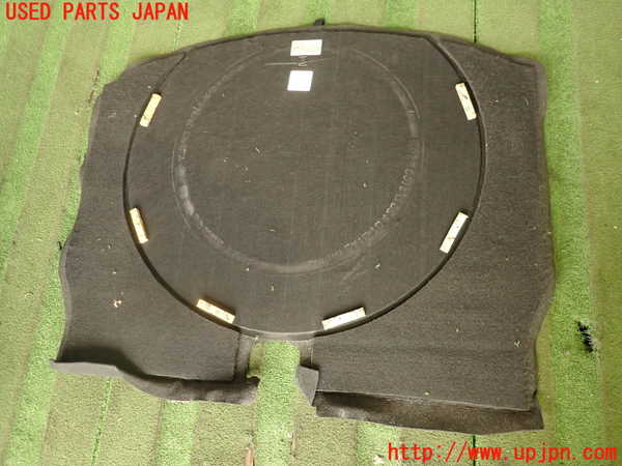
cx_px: 311
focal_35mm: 25
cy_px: 233
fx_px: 449
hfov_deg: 69.4
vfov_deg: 54.9
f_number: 2
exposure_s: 1/30
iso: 400
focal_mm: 4.5
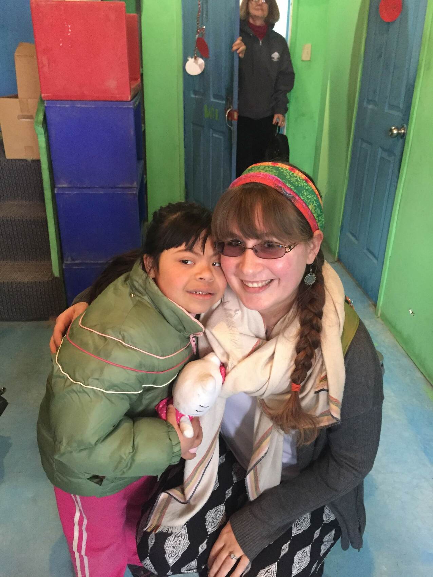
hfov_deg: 48.2
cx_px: 216
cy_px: 288
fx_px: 484
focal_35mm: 29
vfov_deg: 61.7
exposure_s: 1/15
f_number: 2.2
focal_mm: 4.15
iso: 320
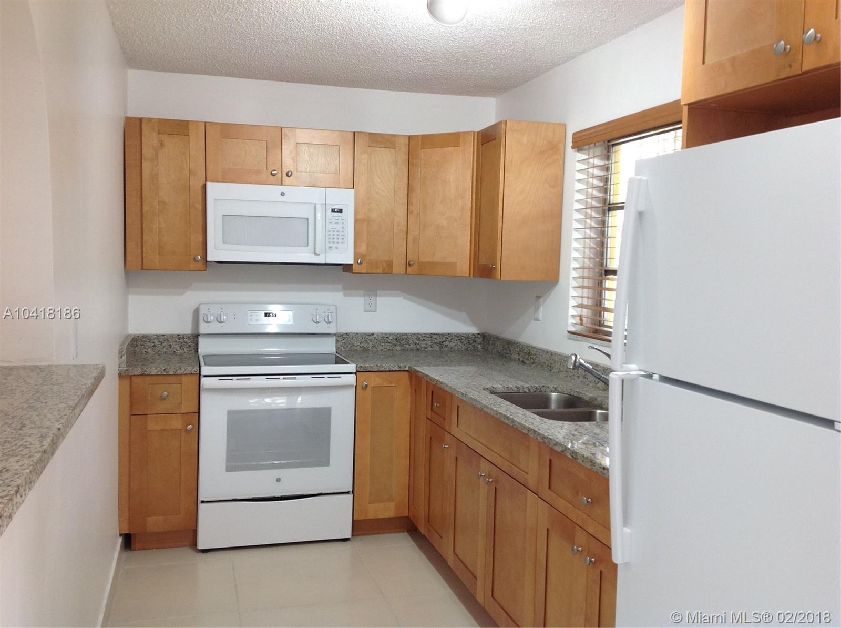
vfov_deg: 40.6
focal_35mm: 35
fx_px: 849
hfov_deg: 52.7
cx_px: 420
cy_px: 314
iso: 50
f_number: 2.4
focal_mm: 4.28
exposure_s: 1/24
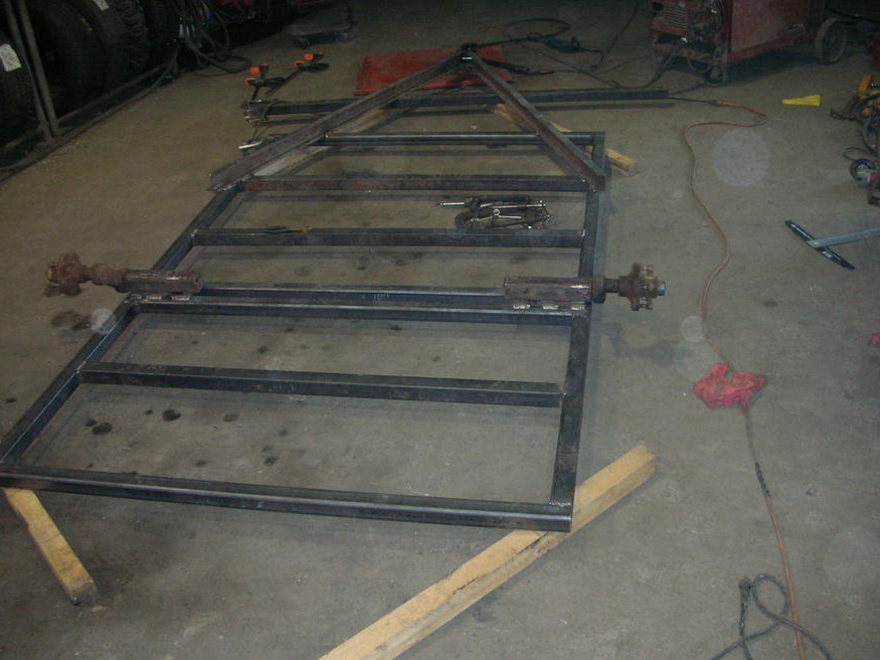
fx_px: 915
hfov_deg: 51.4
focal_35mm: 36
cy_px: 339
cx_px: 447
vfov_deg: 39.6
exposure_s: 1/60.1
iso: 200
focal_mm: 5.8
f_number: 3
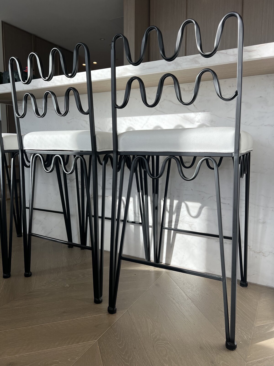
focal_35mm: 26
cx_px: 137
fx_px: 274
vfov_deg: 67.3
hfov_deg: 53.1
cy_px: 183
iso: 50
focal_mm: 5.7
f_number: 1.5
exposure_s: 1/887
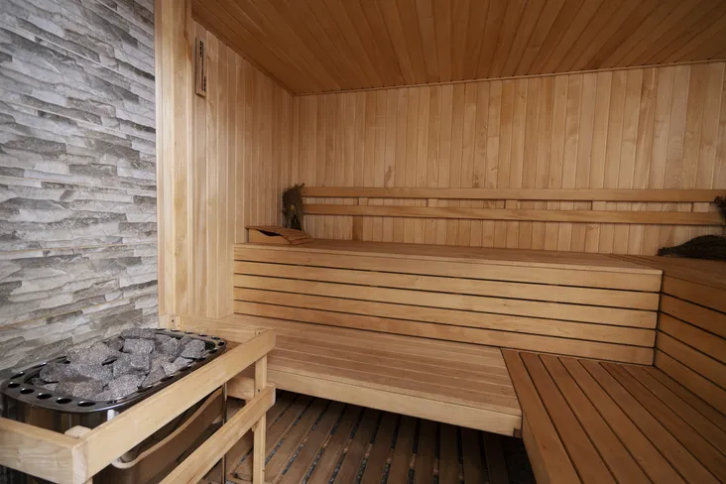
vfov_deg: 73.7
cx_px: 363
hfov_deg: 96.7
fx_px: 323
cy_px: 242
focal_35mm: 16
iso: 250
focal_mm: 16
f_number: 4
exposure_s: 1/160
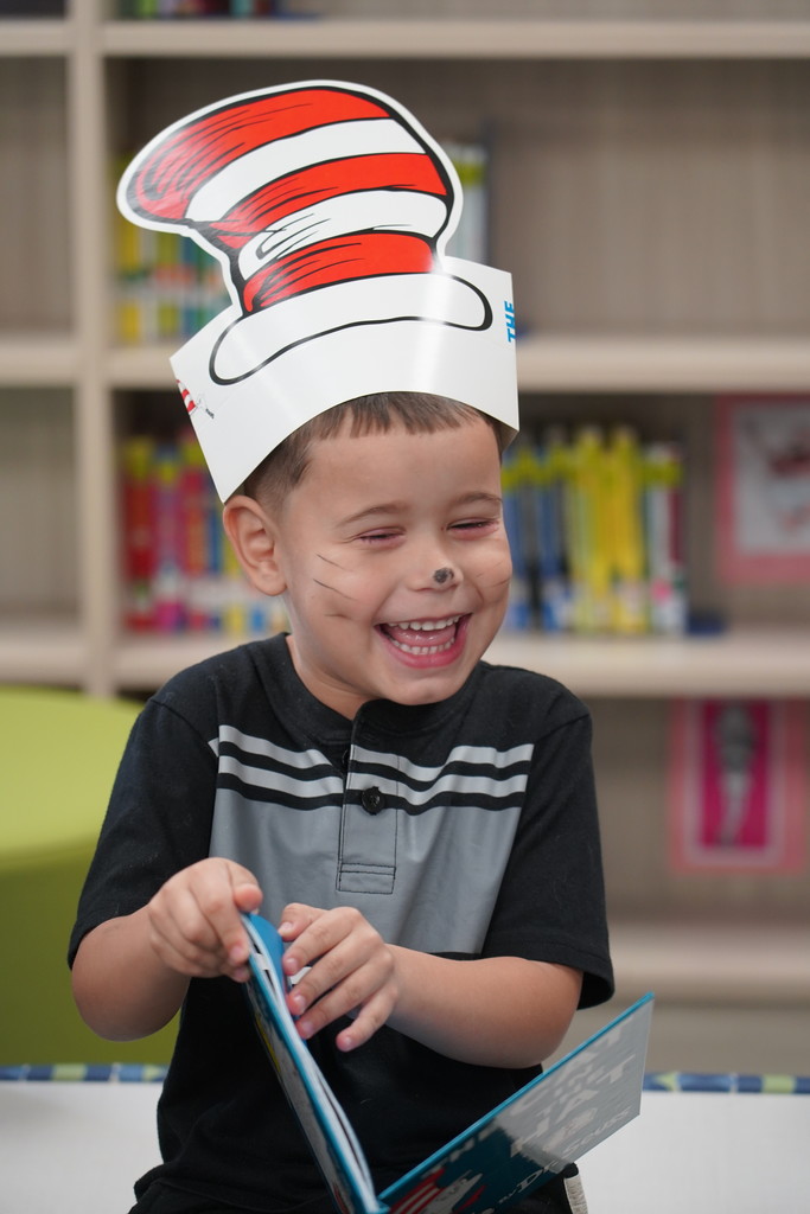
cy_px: 607
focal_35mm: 105
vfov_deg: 19.5
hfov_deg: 13.0
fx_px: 3542
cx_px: 405
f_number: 4
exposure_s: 1/160
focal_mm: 105
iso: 1600
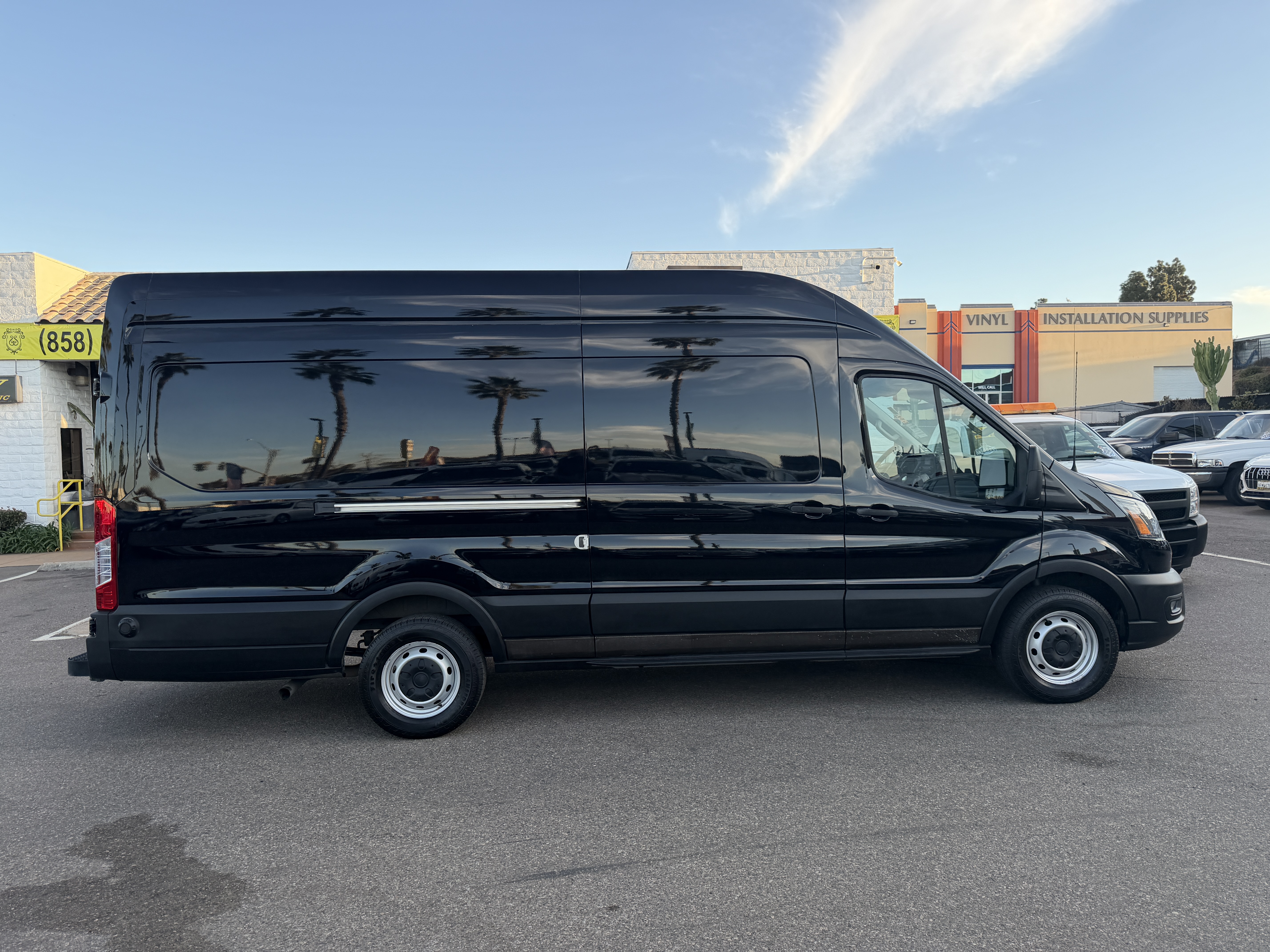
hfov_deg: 71.6
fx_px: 881
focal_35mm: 24
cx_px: 635
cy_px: 476
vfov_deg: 56.8
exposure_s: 1/742
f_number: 1.78
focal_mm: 6.76
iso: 80
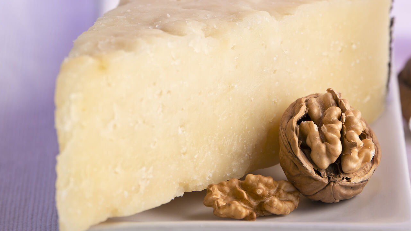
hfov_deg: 7.5
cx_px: 247
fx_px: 3117
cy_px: -32
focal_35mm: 286
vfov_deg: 4.2
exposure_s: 1/125
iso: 64
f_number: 6.3
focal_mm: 145
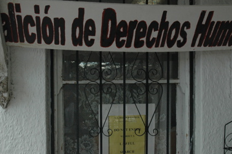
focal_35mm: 48
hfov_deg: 41.1
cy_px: 102
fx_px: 309
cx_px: 109
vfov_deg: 27.8
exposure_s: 1/200
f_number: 7.1
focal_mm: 24
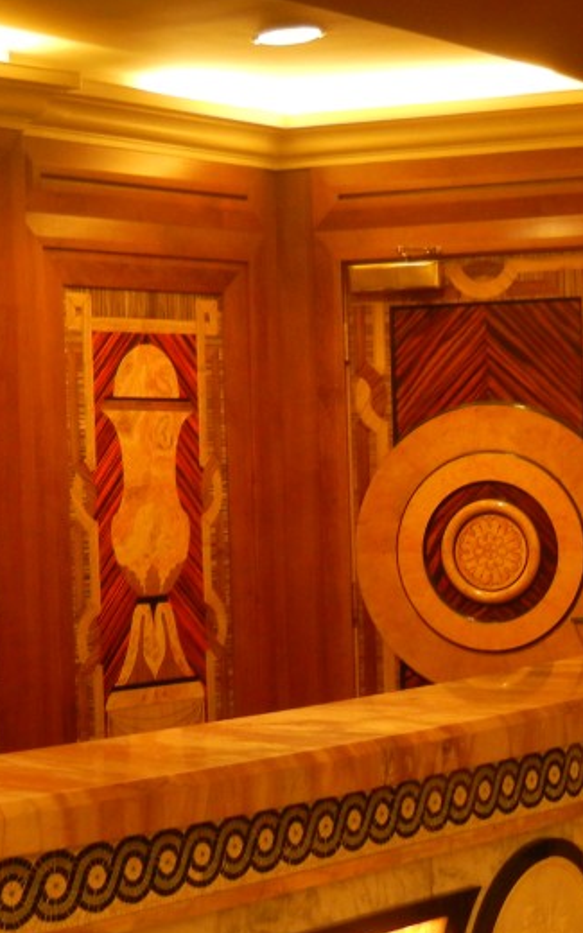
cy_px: 571
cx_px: 391
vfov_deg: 22.0
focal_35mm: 94
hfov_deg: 13.9
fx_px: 2390
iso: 400
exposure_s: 1/16
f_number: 3.8
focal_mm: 8.1
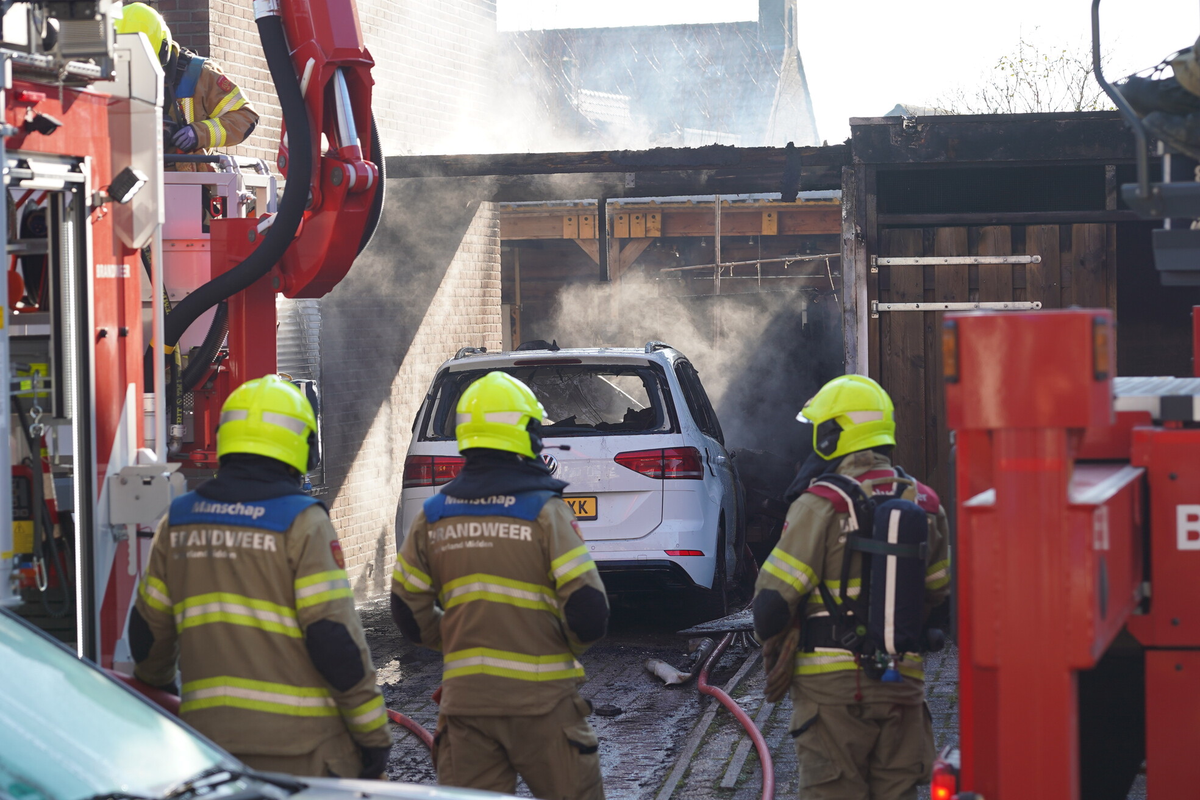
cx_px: 600
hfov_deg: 17.6
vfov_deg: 11.8
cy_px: 400
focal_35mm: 116
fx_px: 3866
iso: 100
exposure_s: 1/320
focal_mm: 77.7
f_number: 4
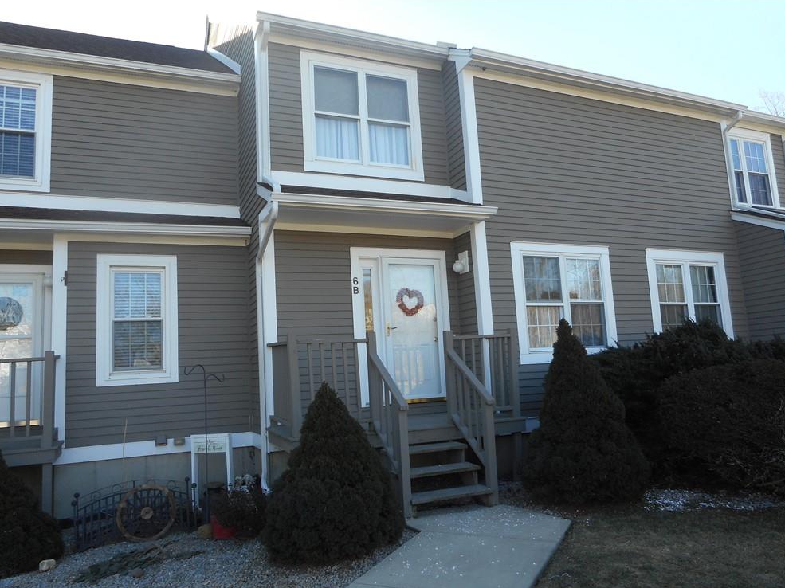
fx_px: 589
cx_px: 383
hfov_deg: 67.3
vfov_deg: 53.0
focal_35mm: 26
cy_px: 303
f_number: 3.7
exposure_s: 1/160
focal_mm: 4.5
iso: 80
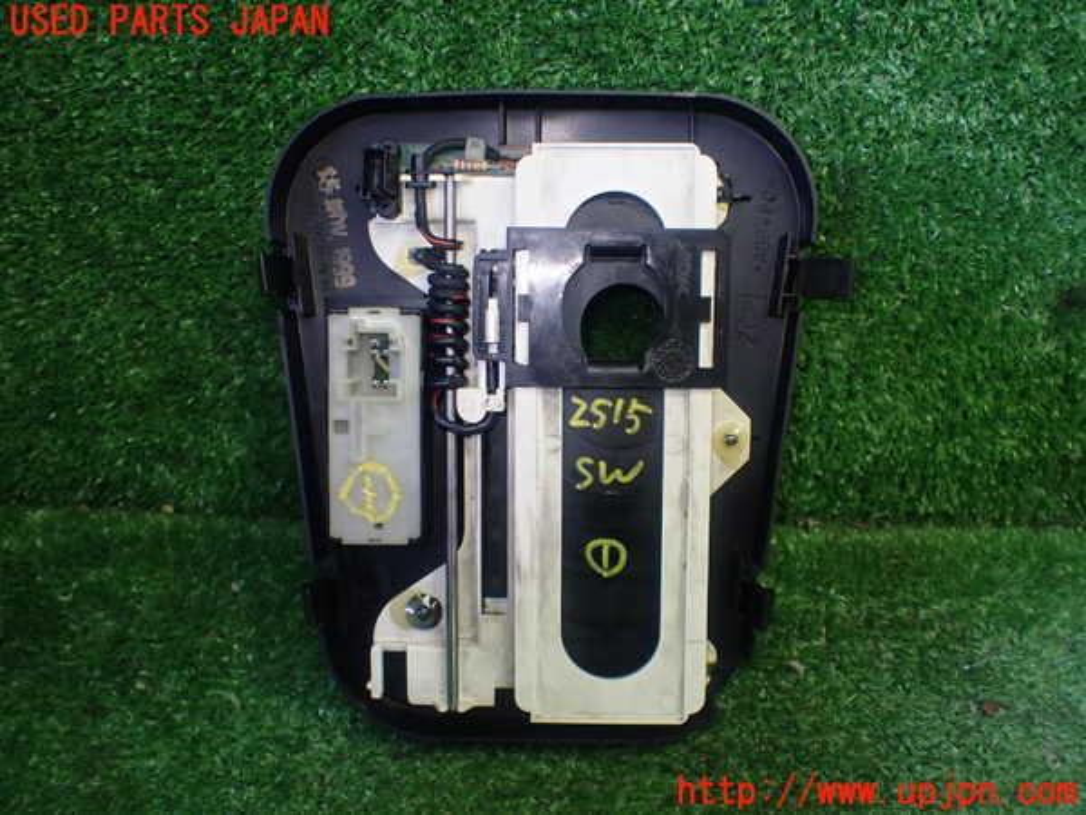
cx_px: 543
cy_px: 408
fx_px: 941
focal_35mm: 30
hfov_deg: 60.0
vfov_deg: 46.8
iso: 320
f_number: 2.3
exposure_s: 1/125
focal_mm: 5.4
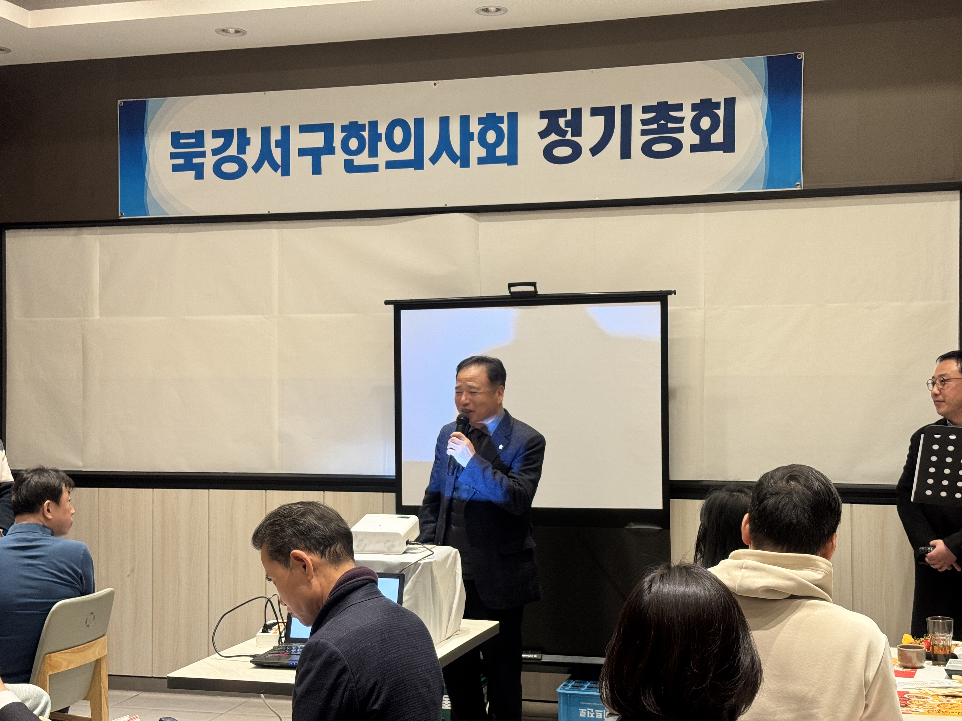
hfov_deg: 39.7
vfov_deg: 30.3
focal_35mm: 48
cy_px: 360
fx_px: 1334
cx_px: 481
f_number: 1.78
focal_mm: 6.76
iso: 100
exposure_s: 1/60
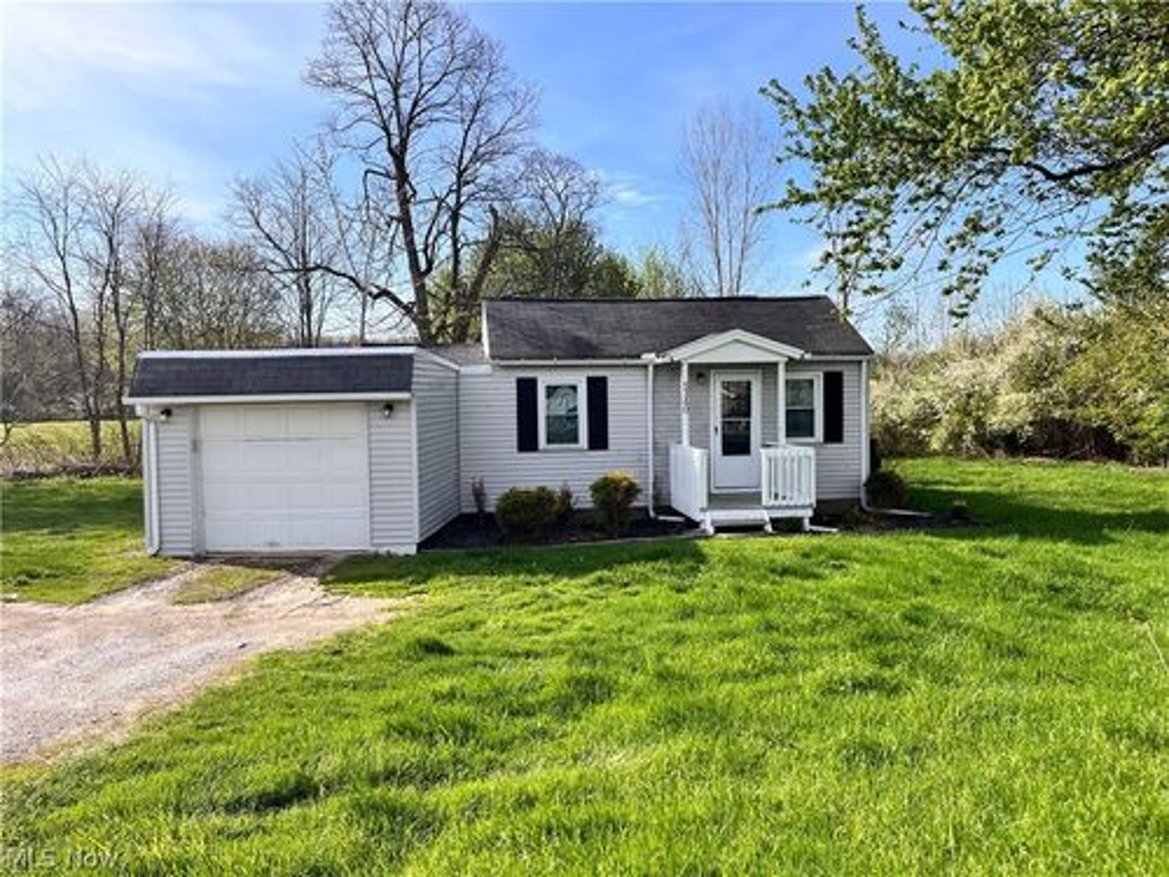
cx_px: 584
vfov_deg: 53.1
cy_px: 438
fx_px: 878
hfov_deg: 67.3
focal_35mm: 26
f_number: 1.6
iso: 50
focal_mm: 5.1
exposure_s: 1/2632
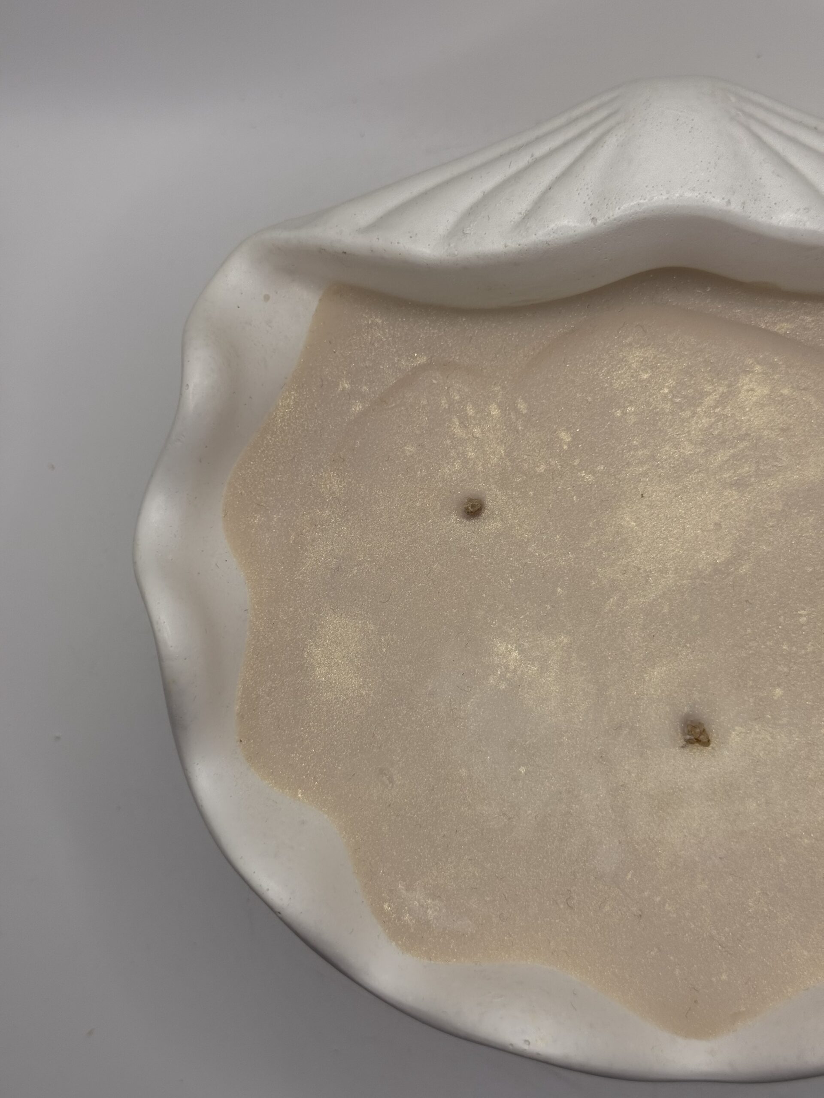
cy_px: 549
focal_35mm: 48
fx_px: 1523
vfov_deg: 39.7
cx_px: 412
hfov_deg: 30.3
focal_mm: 6.76
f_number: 1.78
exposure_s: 1/1715
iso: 64
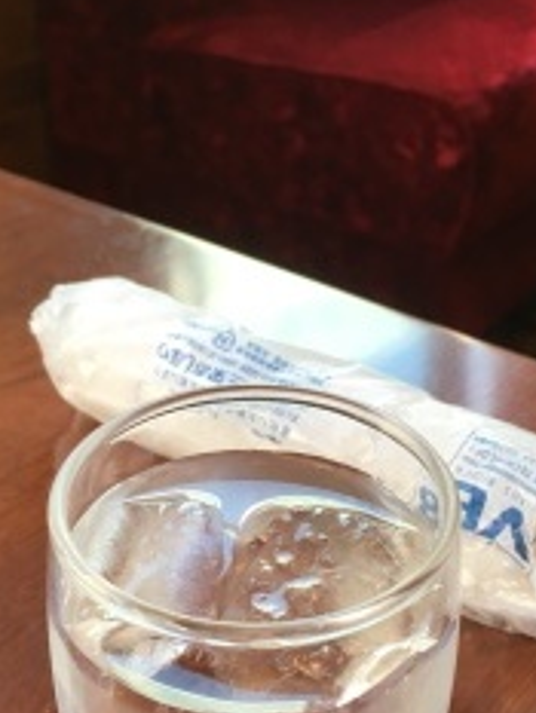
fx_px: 1155
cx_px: 240
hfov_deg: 26.1
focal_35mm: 56
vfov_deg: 34.3
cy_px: 407
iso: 25
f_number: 2.2
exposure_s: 1/30
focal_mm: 4.15
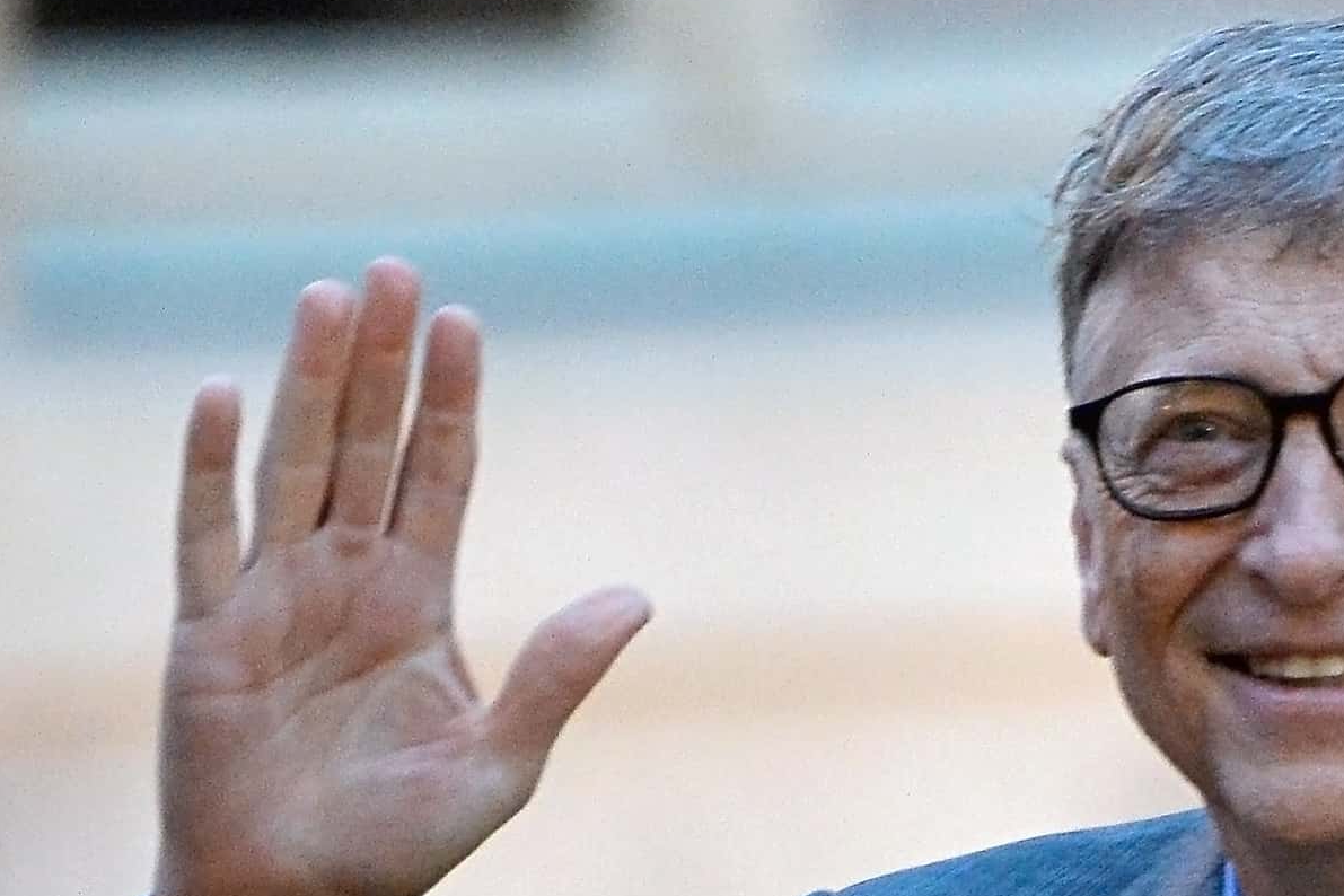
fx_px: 37592
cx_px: 1509
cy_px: 929
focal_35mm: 1007
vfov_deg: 1.4
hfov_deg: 2.0
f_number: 5.6
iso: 3200
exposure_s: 1/160
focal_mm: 400
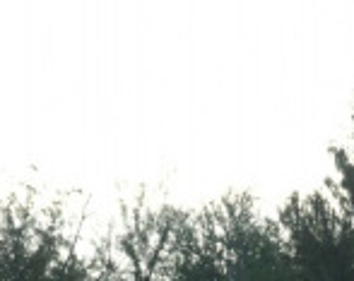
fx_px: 12025
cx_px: 464
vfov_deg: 1.3
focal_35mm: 1150
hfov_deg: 1.7
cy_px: 701
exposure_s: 1/400
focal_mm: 200
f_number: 8
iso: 200
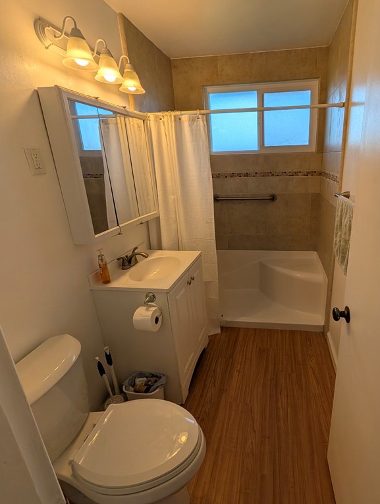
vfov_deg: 94.4
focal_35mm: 16
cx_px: 246
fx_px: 234
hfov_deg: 76.3
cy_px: 242
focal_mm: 2.02
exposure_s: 1/901
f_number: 1.7
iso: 47
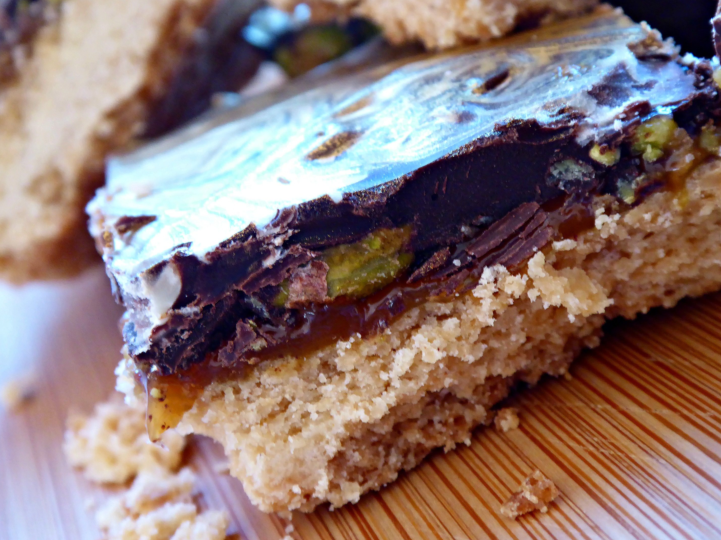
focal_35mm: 67
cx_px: 367
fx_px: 1396
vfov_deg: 21.9
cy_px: 276
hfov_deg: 29.0
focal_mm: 10.9
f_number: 4.3
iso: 400
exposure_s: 1/15
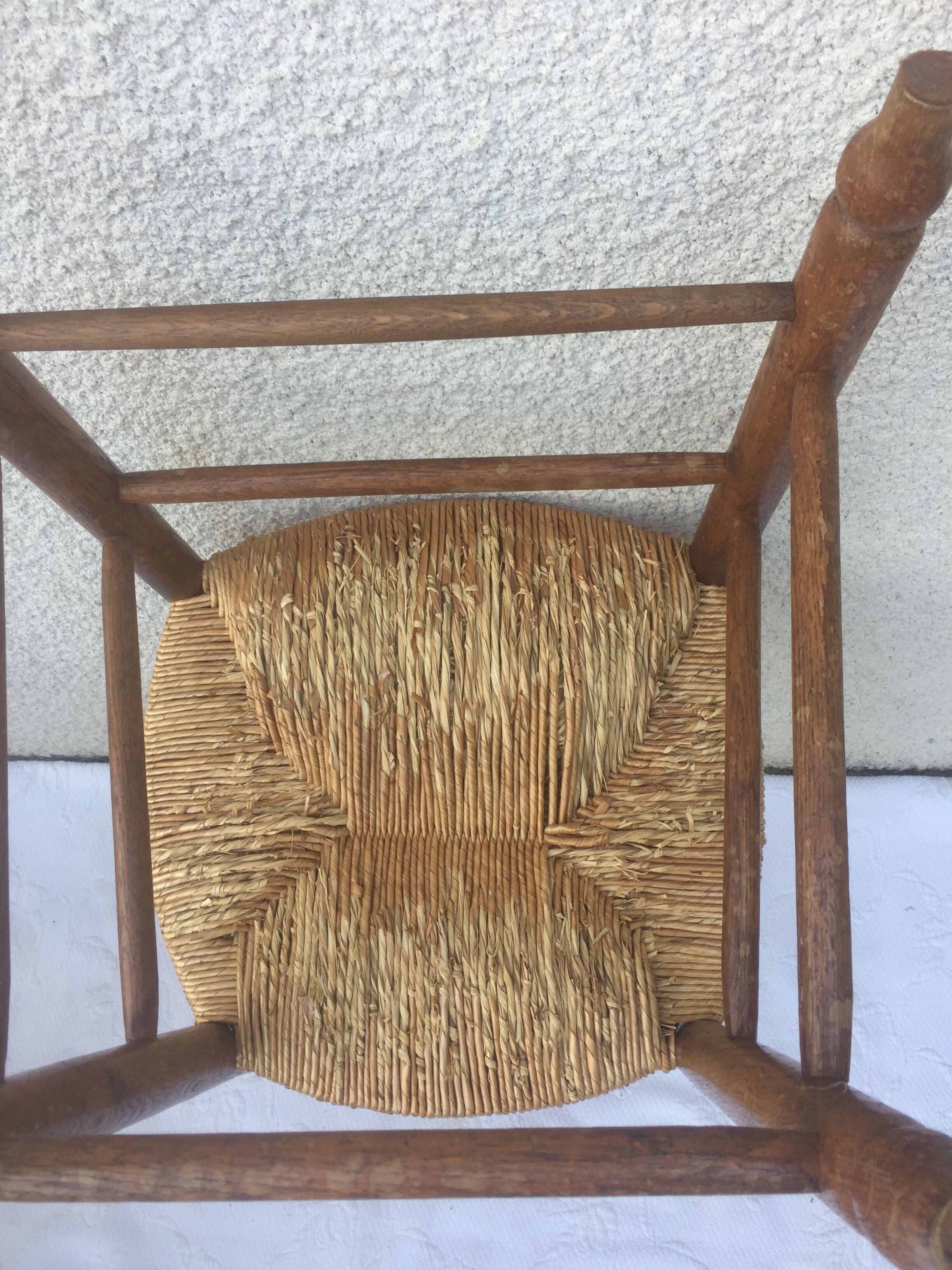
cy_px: 635
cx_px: 476
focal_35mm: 29
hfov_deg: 48.2
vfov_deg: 61.7
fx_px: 1063
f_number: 2.2
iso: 32
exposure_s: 1/258
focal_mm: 4.15
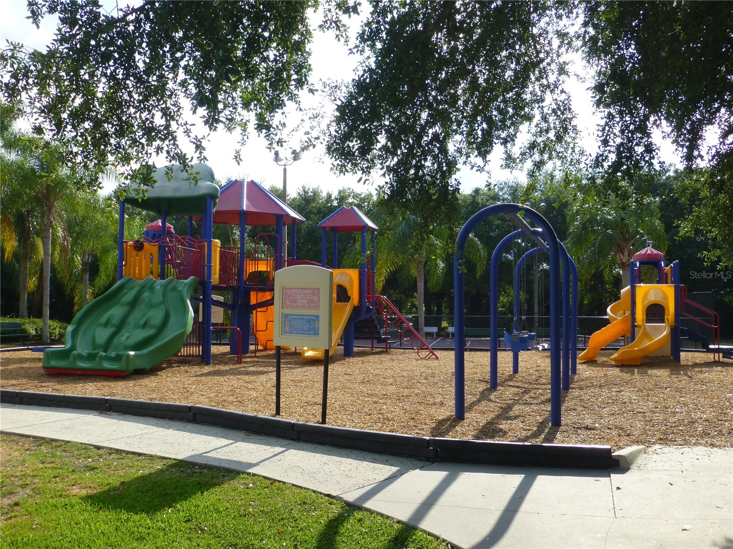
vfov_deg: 40.7
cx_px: 366
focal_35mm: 35
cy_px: 274
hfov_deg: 52.6
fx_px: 741
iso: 100
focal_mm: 6.1
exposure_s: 1/500
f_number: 3.7
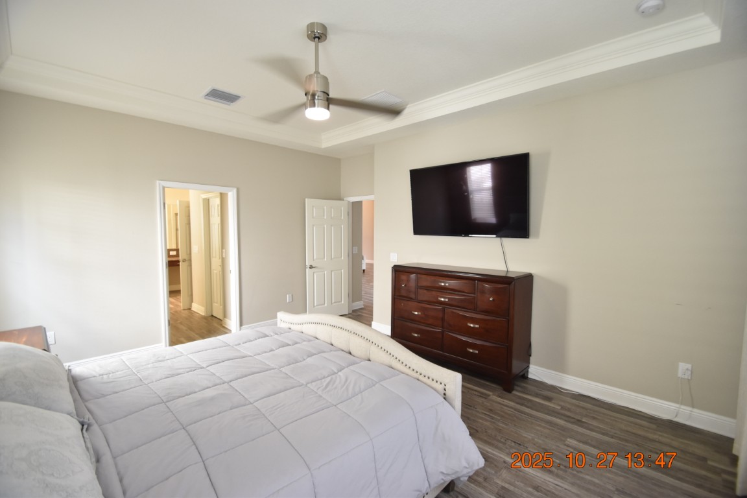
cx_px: 374
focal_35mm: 15
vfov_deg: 77.3
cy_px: 249
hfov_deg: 100.4
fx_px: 311
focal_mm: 10
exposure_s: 1/30
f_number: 3.5
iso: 800
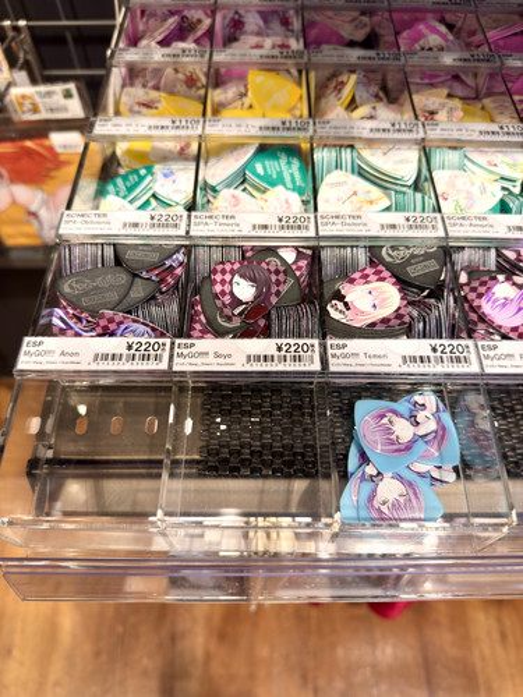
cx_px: 262
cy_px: 348
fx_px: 483
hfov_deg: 56.8
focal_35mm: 24
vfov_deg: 71.6
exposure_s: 1/100
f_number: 1.78
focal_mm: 6.76
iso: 100
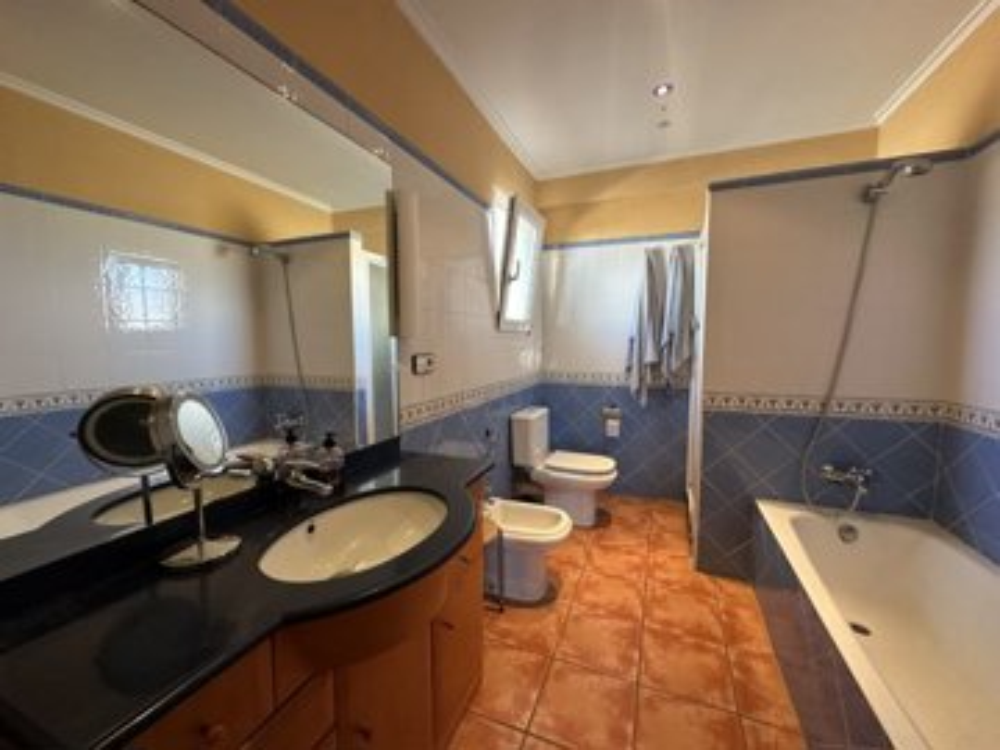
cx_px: 500
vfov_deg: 85.7
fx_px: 404
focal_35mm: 14
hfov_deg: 102.1
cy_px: 375
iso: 200
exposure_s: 1/100
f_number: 2.2
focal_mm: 2.22
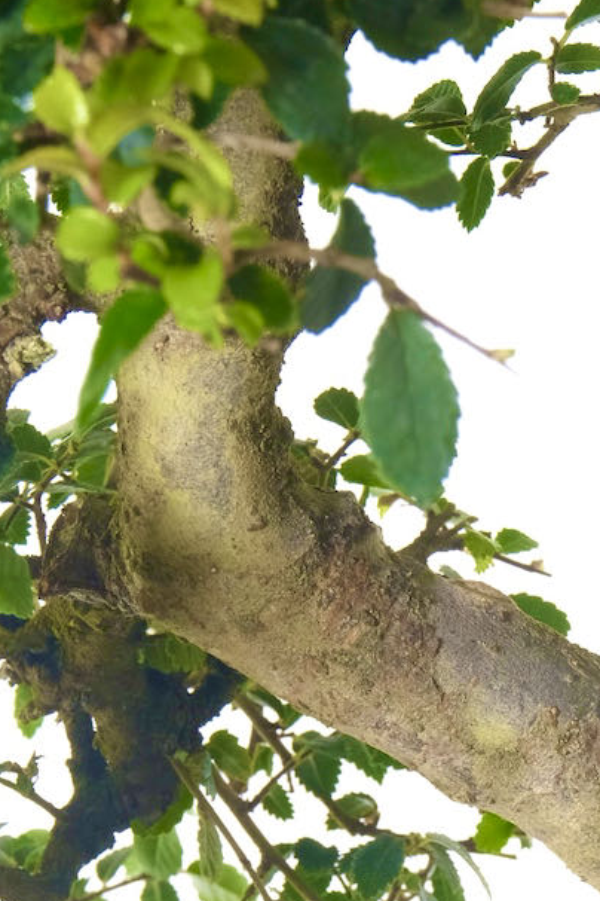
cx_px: 512
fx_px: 11774
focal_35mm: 471
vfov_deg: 4.4
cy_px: 861
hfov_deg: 2.9
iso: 2000
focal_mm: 148.5
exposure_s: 1/15
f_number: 13
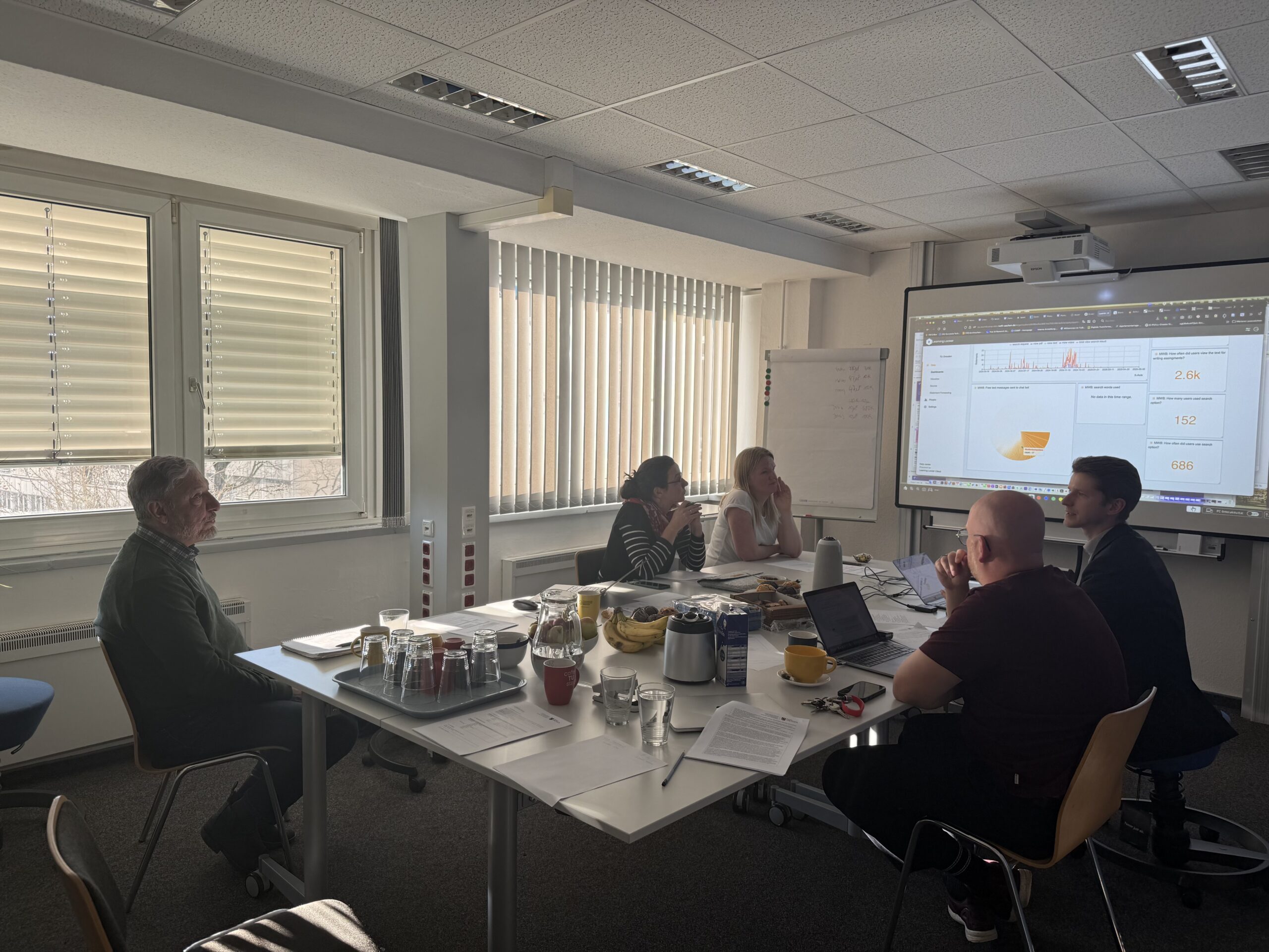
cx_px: 634
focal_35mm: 24
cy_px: 476
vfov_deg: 56.8
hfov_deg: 71.6
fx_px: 880
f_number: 1.78
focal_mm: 6.76
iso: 64
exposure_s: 1/147
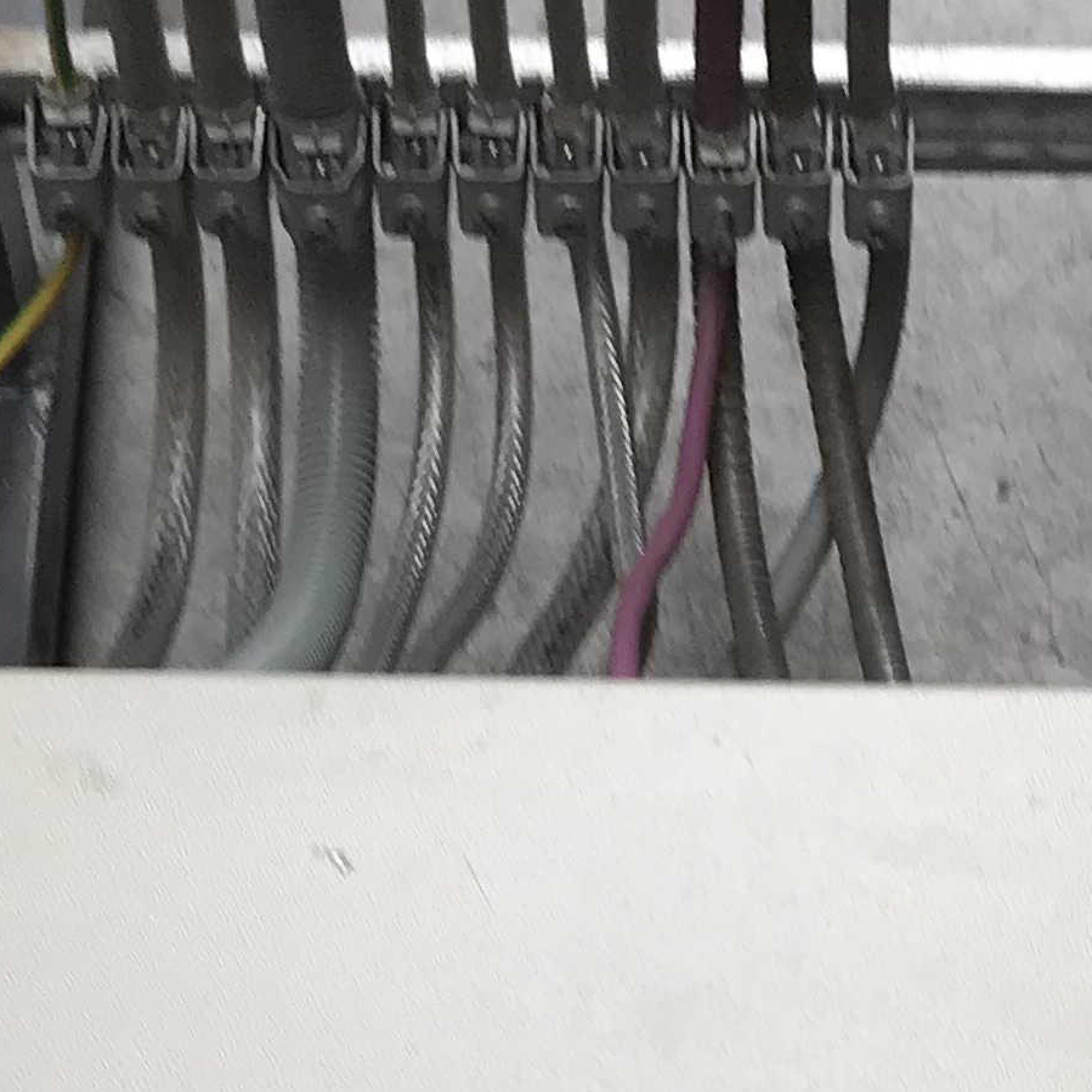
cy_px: 1885
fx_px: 3962
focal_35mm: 111
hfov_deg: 15.5
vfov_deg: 14.1
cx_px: 956
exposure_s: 1/50
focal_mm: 3.99
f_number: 1.8
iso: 25
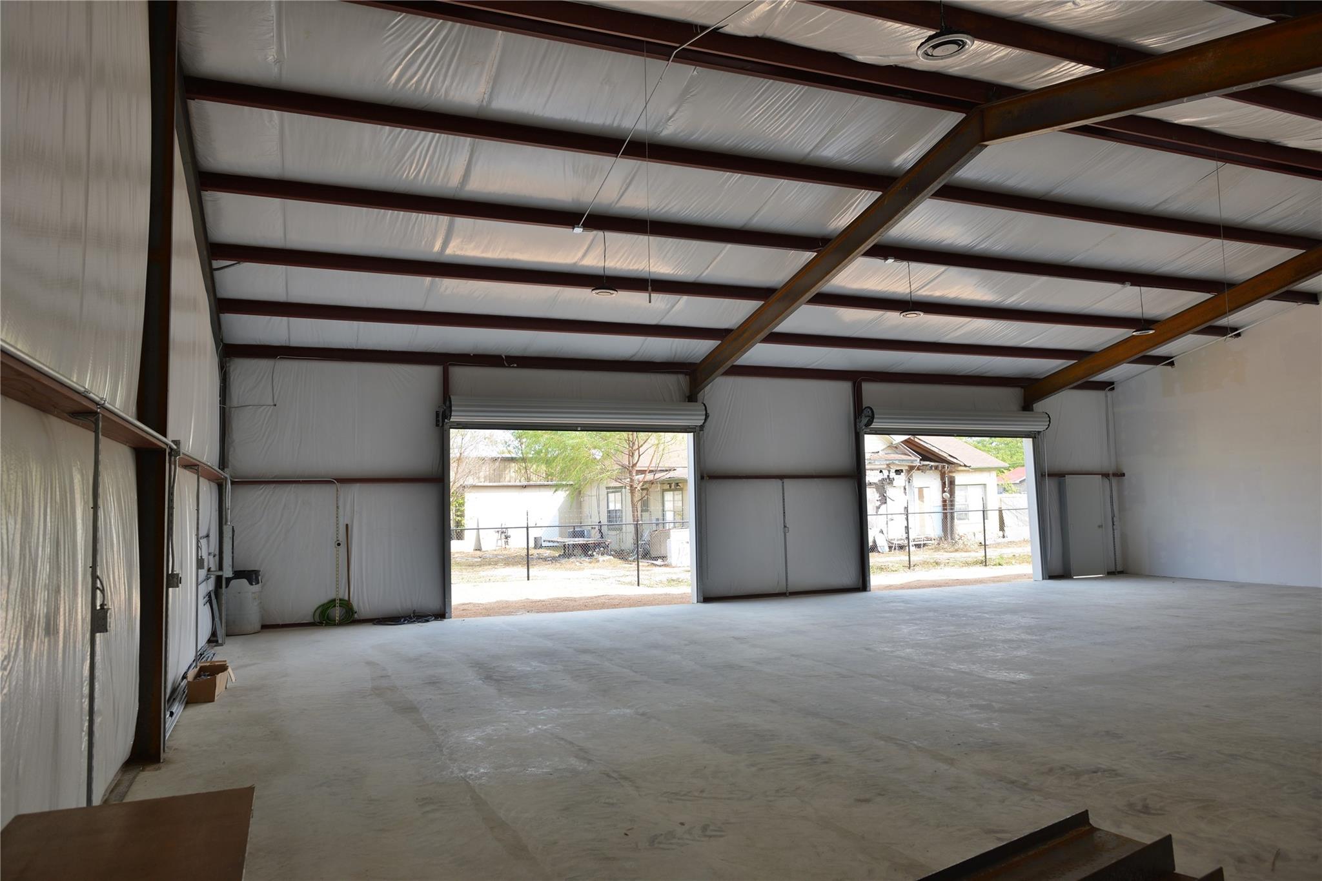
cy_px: 440
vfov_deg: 53.1
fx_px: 881
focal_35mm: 24
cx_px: 661
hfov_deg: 73.7
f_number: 5
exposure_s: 1/100
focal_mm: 24
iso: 100
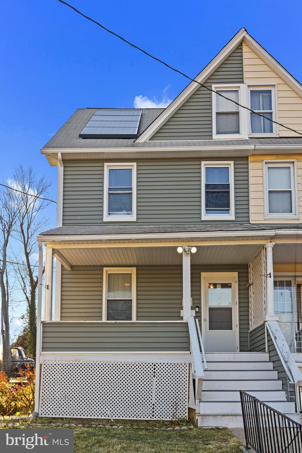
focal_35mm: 36
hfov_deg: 36.9
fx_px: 453
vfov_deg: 53.1
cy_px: 226
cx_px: 151
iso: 100
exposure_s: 1/125
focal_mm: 24
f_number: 7.1
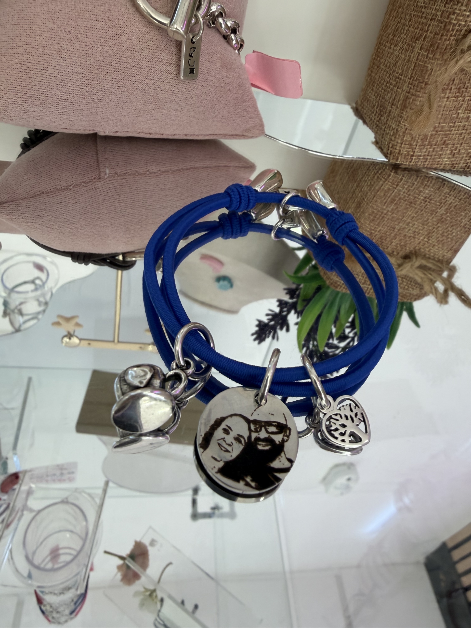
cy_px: 314
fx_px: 435
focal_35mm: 24
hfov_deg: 56.8
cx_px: 236
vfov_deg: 71.6
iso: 100
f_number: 2.2
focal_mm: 2.22
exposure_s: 1/100
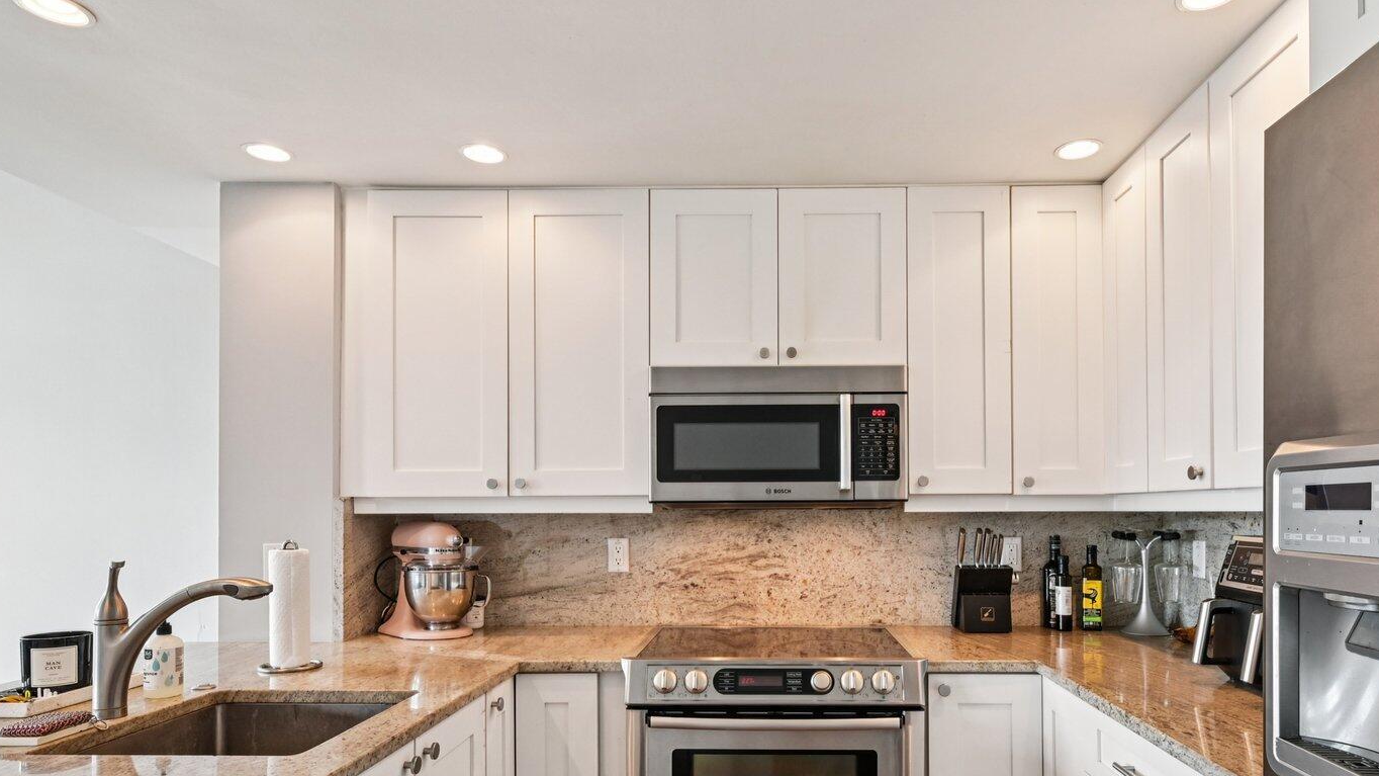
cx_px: 762
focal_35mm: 22
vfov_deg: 50.6
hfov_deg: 80.9
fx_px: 804
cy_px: 510
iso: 800
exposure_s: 1/15
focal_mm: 14
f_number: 8
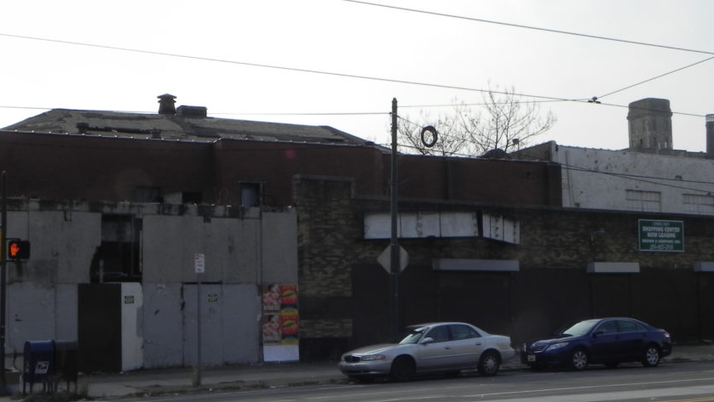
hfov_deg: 34.4
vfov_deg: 19.7
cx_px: 356
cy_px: 218
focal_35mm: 61
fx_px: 1155
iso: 160
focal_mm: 8.2
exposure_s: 1/501
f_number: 7.1
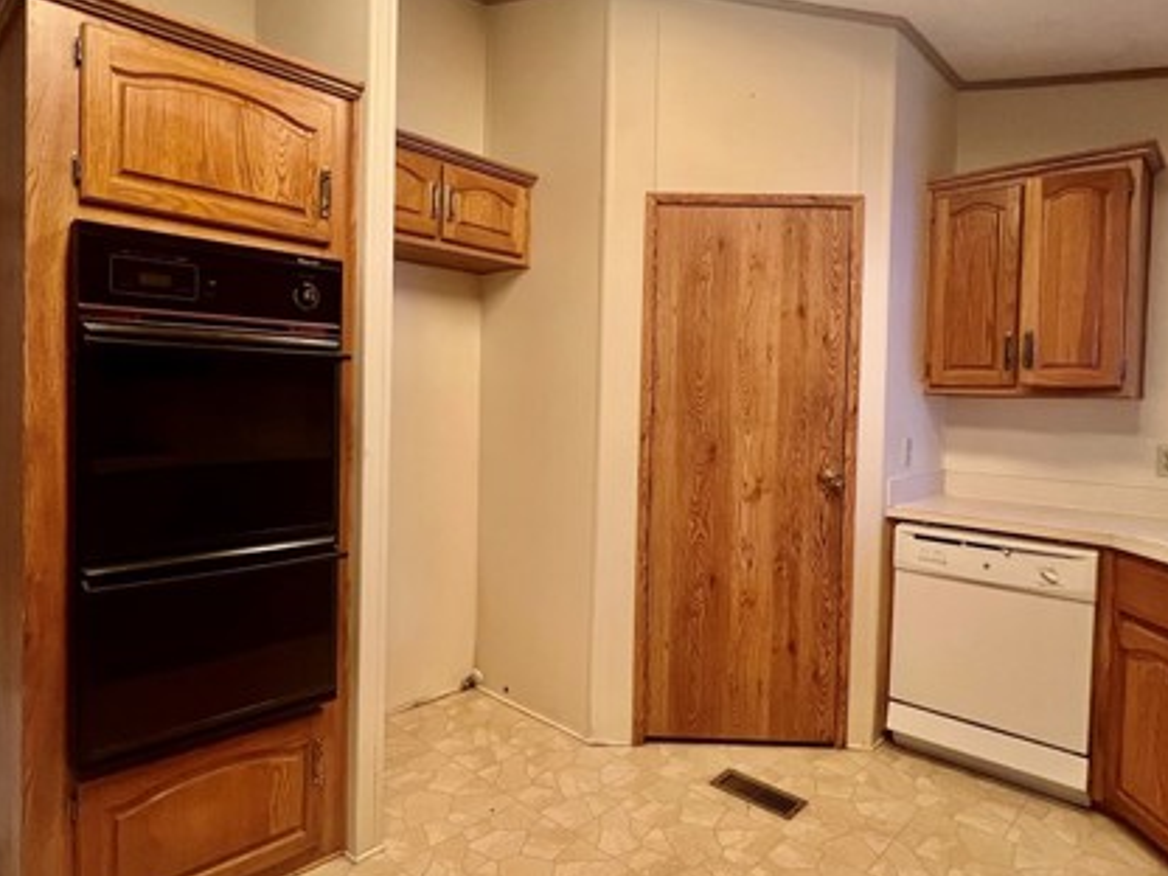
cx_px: 553
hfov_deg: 81.7
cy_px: 416
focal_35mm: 20
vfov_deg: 65.9
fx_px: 675
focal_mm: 1.57
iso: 320
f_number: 1.8
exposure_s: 1/60
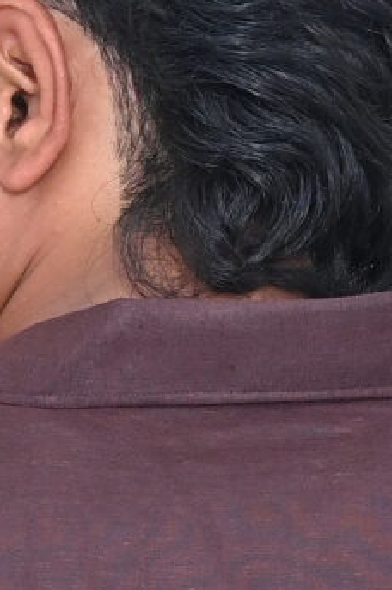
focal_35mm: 388
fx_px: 6350
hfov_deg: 3.5
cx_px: 71
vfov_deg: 5.3
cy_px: 807
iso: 200
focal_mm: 52
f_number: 5.6
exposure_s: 1/160
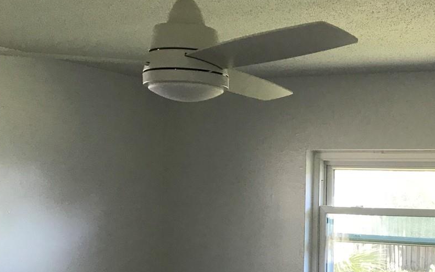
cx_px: 432
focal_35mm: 60
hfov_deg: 31.5
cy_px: 236
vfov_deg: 21.3
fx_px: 712
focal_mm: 3.99
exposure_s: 1/30
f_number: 1.8
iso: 32
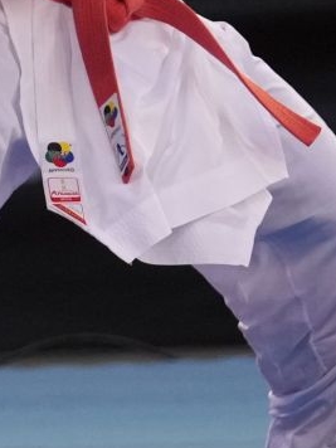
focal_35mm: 1460
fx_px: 18895
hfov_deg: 1.0
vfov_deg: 1.4
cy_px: -179
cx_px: -325
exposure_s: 1/1000
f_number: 2.8
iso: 2000
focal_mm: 200
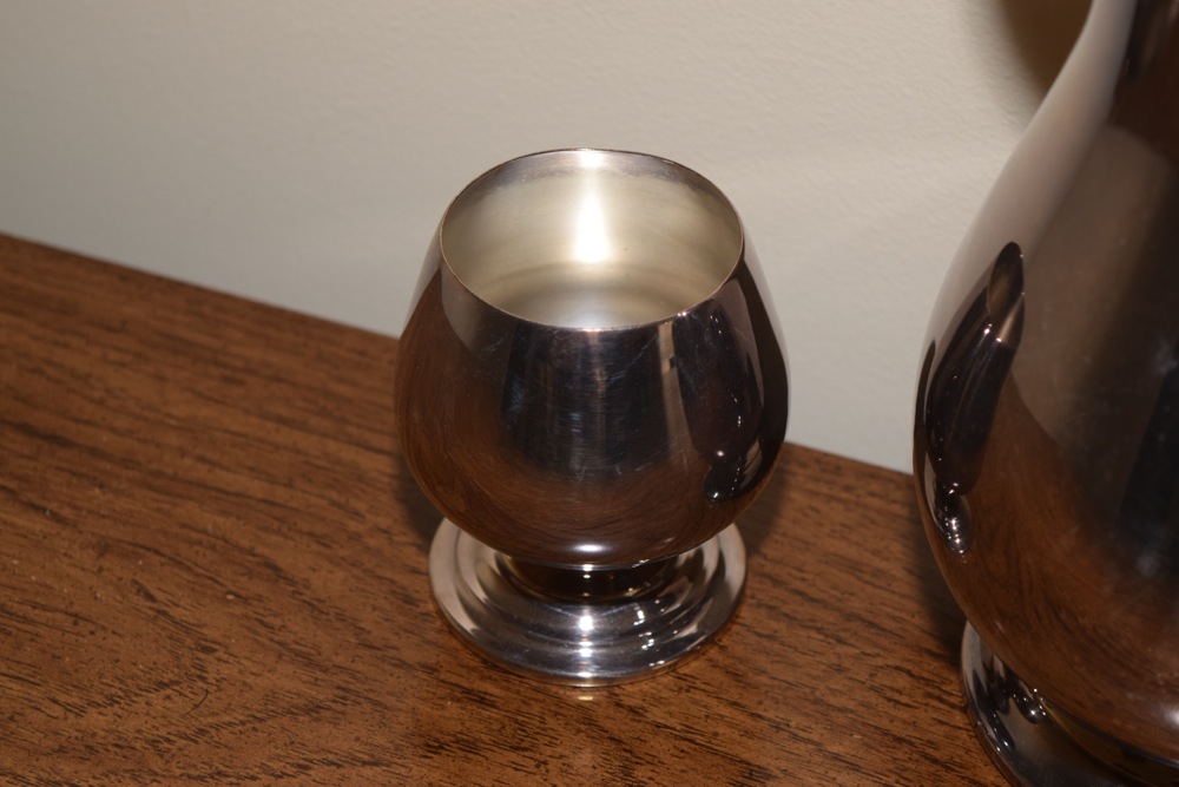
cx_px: 590
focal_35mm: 82
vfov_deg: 16.6
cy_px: 394
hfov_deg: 24.6
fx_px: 2702
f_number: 5.6
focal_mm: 55
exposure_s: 1/60
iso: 500
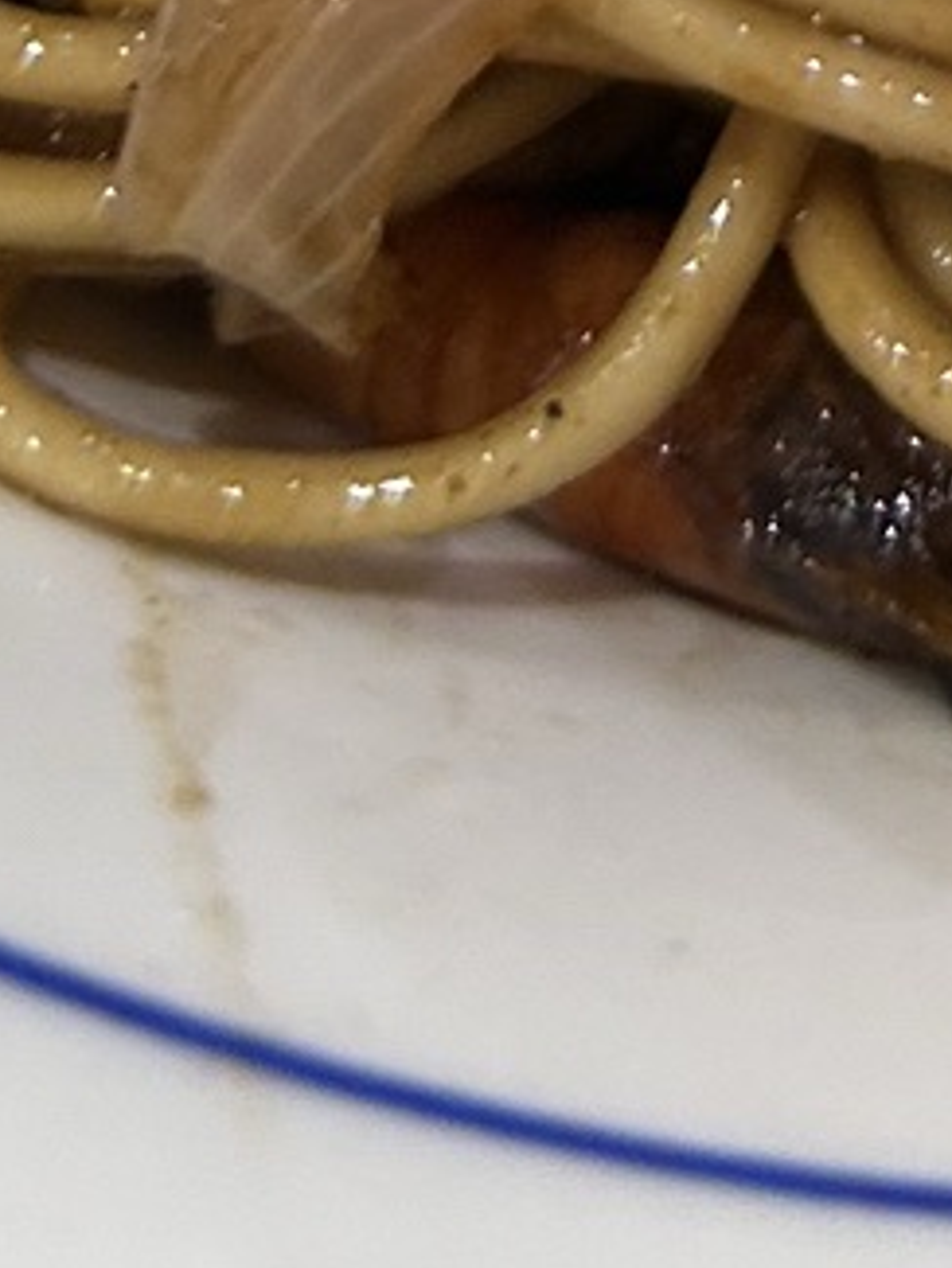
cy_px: -1865
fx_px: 5863
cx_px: 1256
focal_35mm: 160
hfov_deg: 9.1
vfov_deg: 10.5
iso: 80
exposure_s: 1/50
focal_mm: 5.7
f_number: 1.5
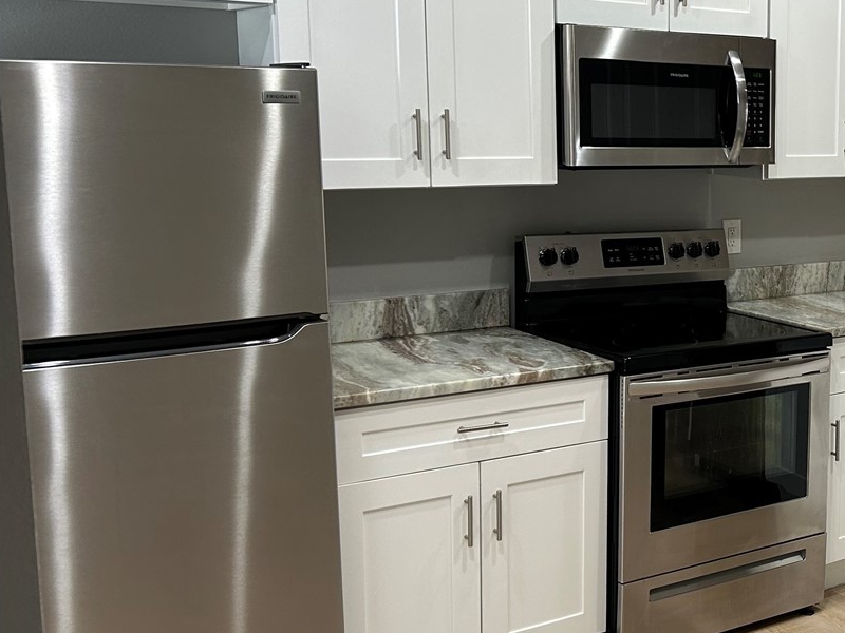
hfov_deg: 33.8
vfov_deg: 28.0
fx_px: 1269
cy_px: 288
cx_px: 832
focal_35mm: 52
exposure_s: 1/120
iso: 100
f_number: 1.5
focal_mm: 5.7
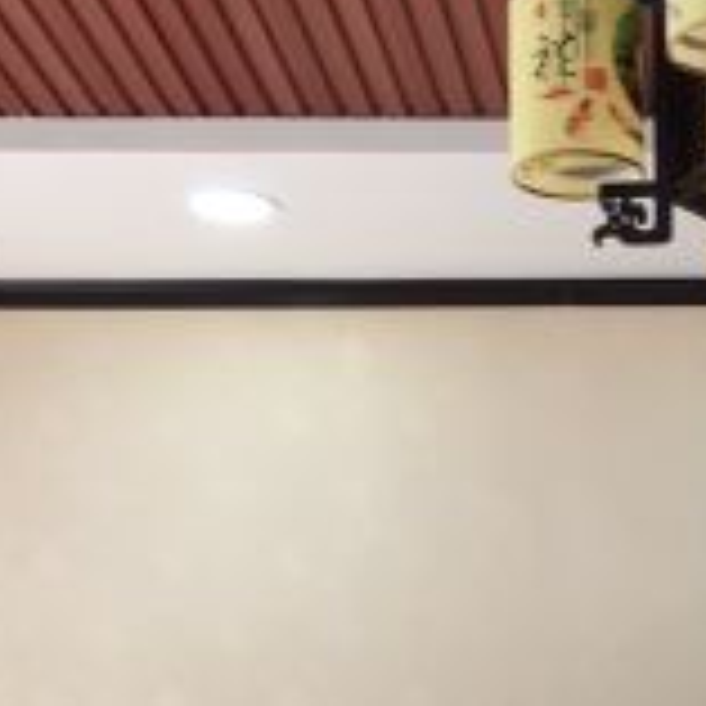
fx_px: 2630
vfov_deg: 14.6
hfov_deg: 15.0
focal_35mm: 114
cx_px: 717
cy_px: 940
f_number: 2.2
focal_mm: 4.15
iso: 25
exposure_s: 1/50
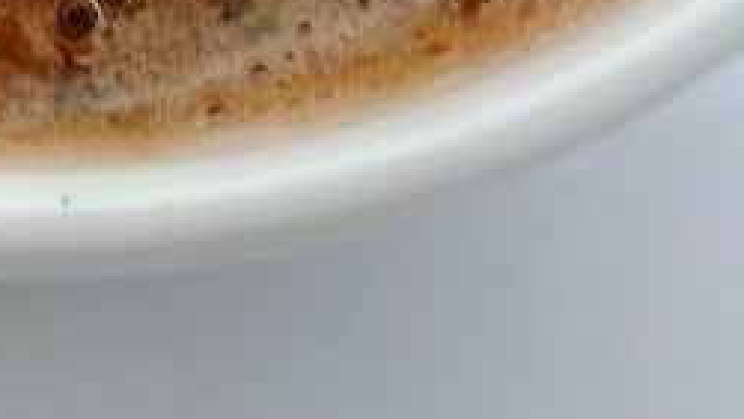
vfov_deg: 9.8
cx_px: 6
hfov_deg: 19.4
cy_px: -639
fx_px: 2112
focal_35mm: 107
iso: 100
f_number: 4
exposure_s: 1/125
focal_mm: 4.3
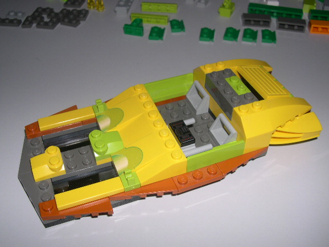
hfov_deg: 49.0
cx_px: 164
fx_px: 361
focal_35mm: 38
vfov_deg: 37.7
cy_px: 124
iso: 100
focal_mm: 8
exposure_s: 1/60
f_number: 7.6
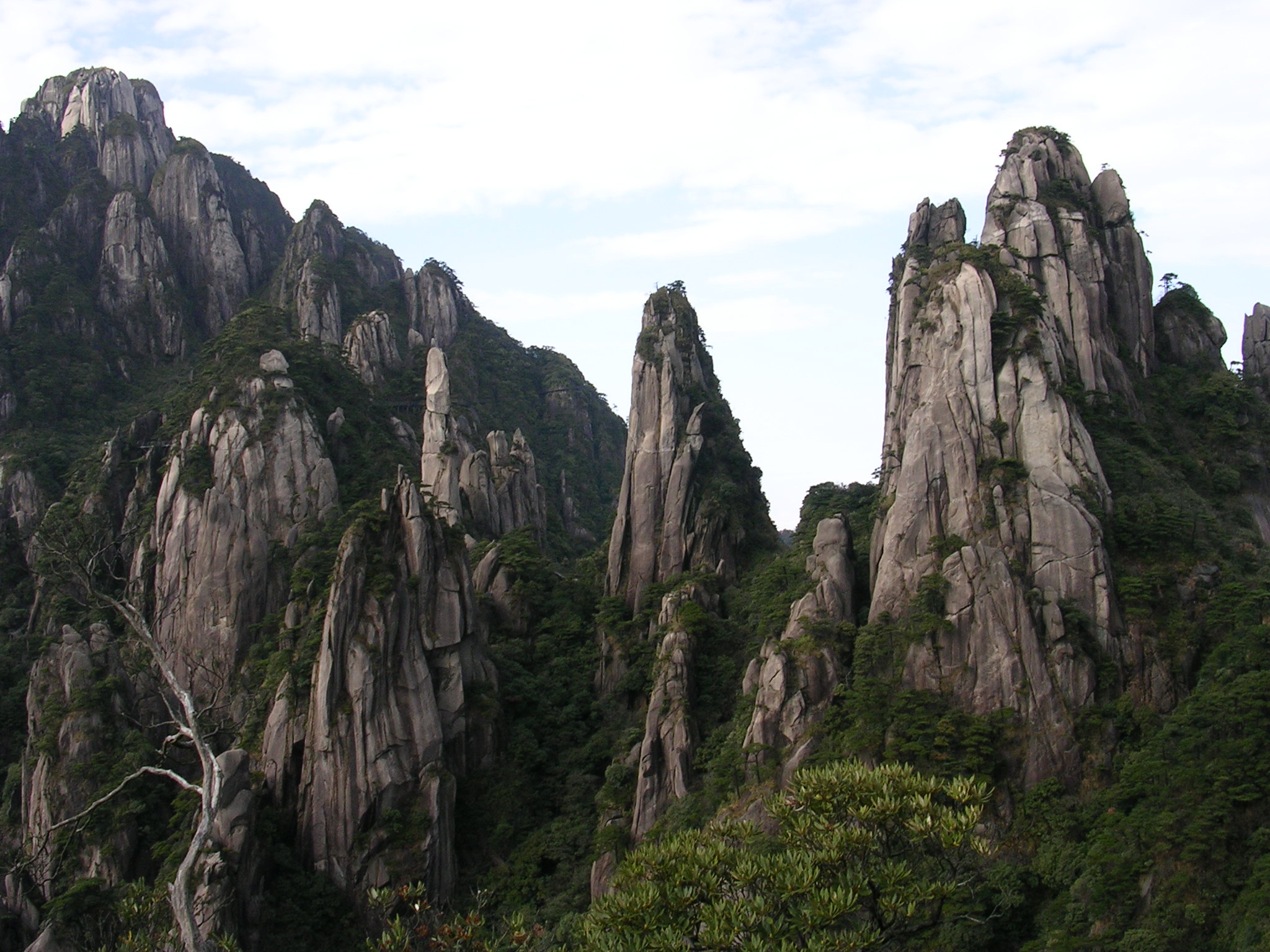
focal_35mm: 38
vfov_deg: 37.7
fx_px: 1394
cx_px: 635
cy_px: 476
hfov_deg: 49.0
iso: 50
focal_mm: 5.8
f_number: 5.6
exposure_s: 1/186
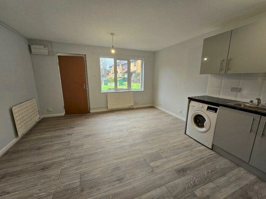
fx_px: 100
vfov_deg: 89.9
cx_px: 133
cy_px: 100
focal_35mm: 13
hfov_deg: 106.2
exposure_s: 1/60
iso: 64
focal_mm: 2.2
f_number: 2.2
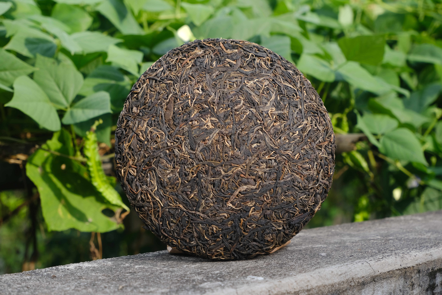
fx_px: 835
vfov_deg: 20.0
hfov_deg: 29.7
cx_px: 221
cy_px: 148
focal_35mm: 68
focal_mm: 45
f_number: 5.6
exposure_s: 1/140
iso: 160
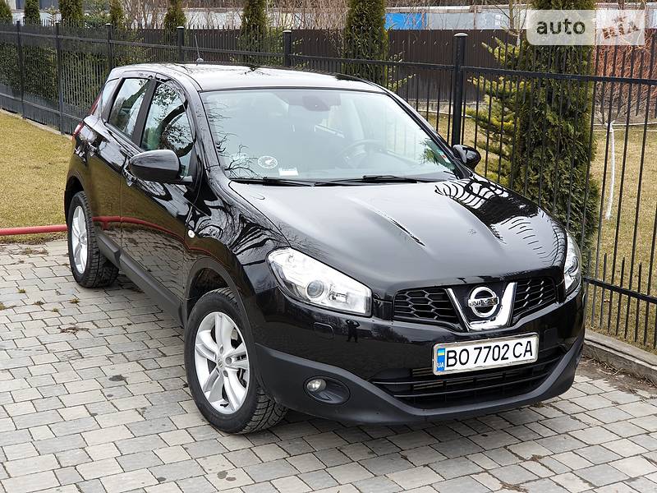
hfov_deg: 36.8
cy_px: 246
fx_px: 987
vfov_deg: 28.0
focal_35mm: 52
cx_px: 328
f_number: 2.4
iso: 32
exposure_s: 1/100
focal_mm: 6
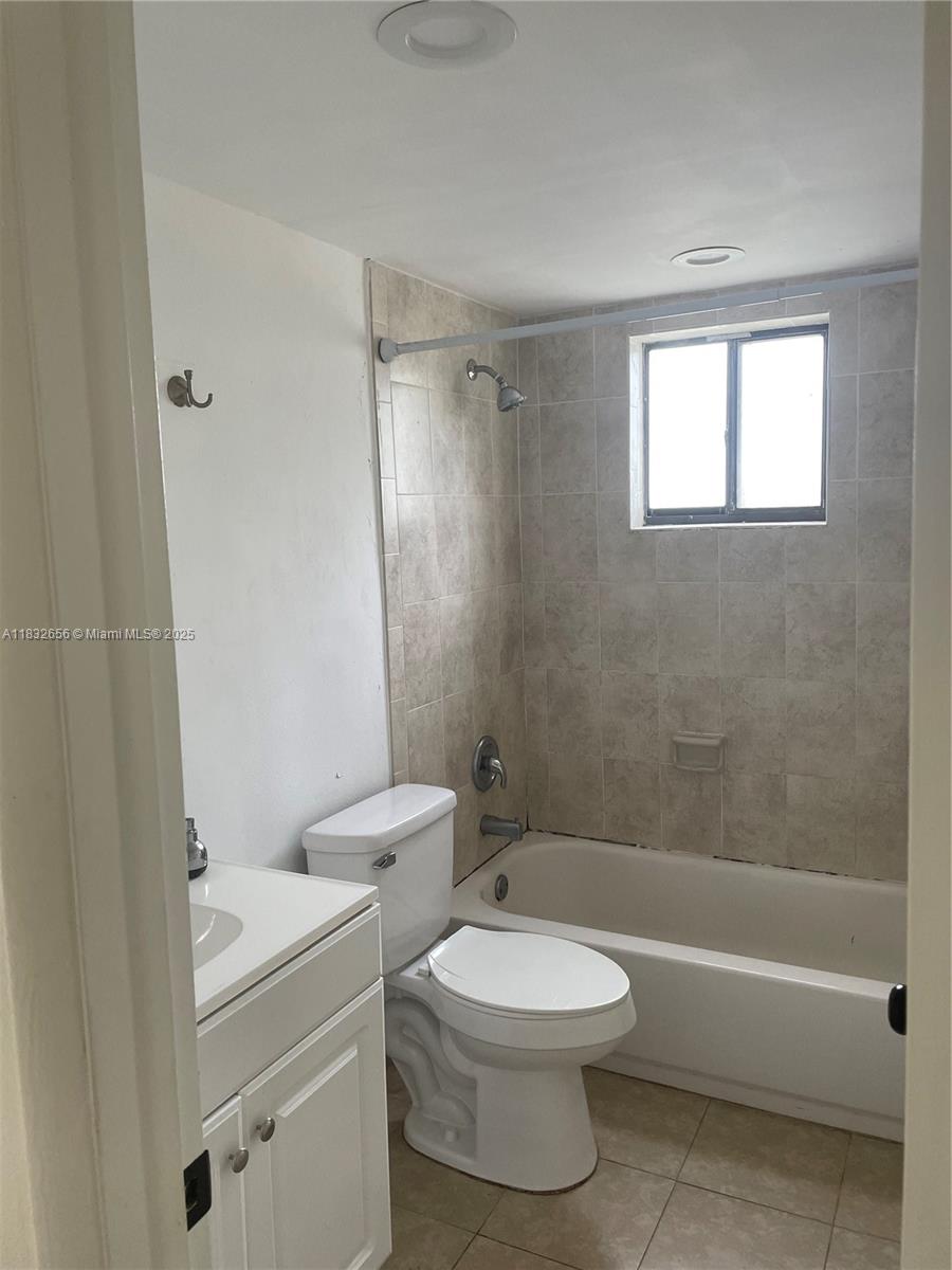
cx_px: 476
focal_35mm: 26
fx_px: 953
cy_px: 635
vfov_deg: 67.3
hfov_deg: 53.1
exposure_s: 1/117
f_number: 1.6
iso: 125
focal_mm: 4.2
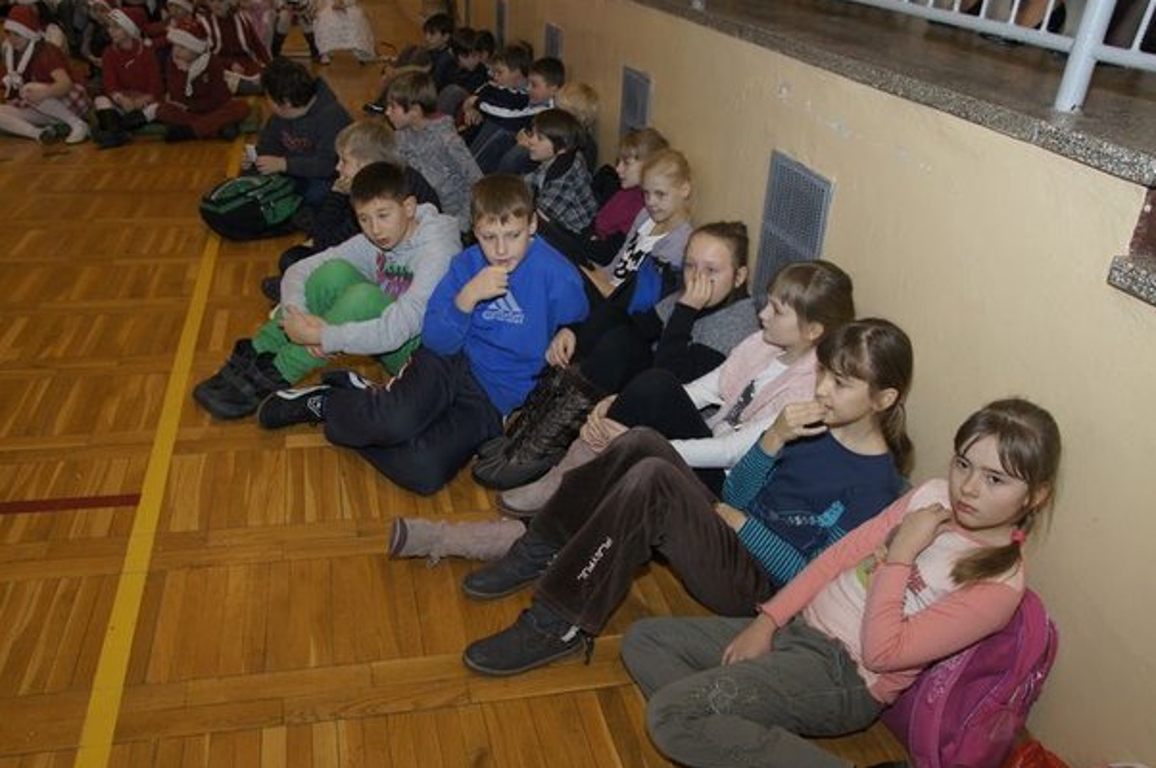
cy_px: 392
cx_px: 559
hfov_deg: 66.4
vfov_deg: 47.0
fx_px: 883
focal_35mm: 28
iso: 400
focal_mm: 17
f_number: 5.6
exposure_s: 1/60
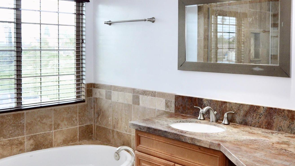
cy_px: 71
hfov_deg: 49.9
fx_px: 315
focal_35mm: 40
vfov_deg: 29.5
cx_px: 119
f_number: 4
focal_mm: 11
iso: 450
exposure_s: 1/60
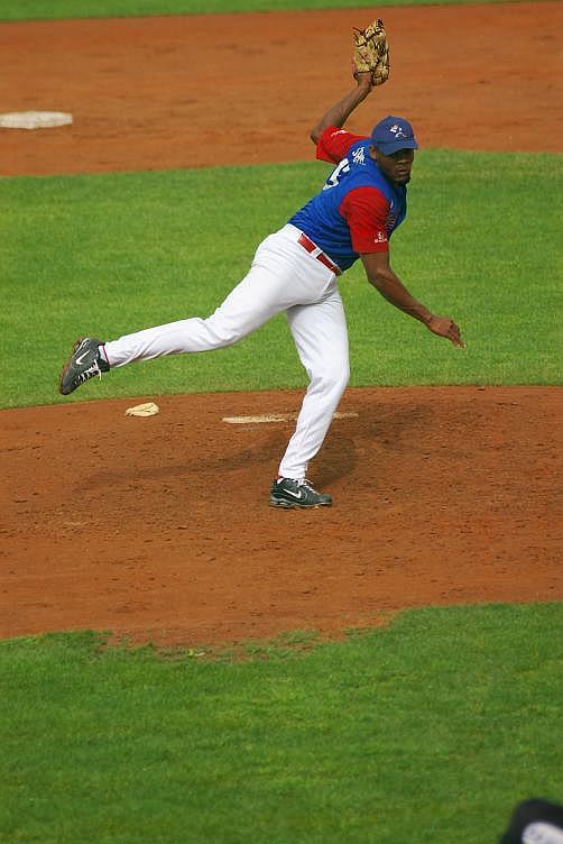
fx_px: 10546
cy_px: 422
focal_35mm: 450
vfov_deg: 4.6
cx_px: 282
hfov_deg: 3.1
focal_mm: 300
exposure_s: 1/800
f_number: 4.5
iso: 200
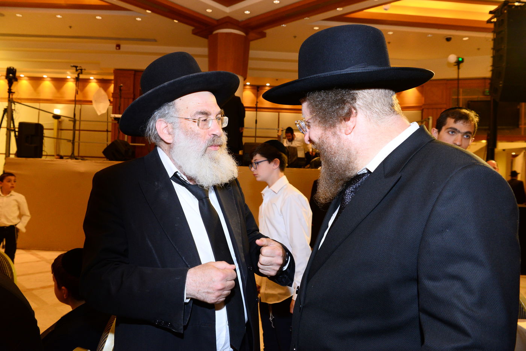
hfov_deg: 65.5
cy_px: 176
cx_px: 263
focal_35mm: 28
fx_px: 409
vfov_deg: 46.4
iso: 2000
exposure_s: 1/125
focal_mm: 28
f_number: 6.3
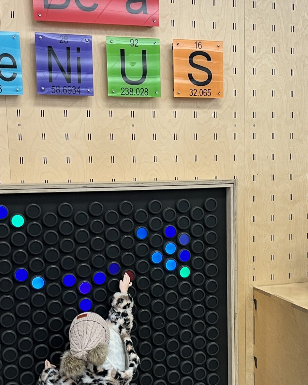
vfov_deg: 33.7
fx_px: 627
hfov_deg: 27.5
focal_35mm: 55
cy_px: 266
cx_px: 189
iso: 100
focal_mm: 5.1
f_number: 1.6
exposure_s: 1/62
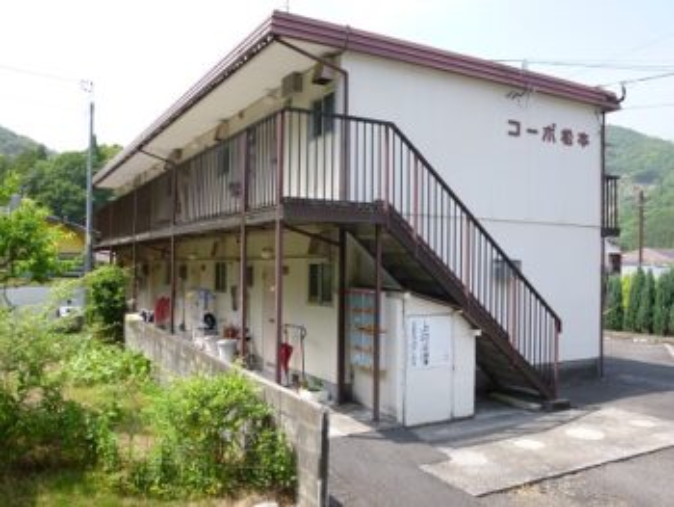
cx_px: 337
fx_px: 604
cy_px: 254
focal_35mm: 31
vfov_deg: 45.5
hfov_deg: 58.3
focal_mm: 5.6
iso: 100
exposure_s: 1/400
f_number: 3.4
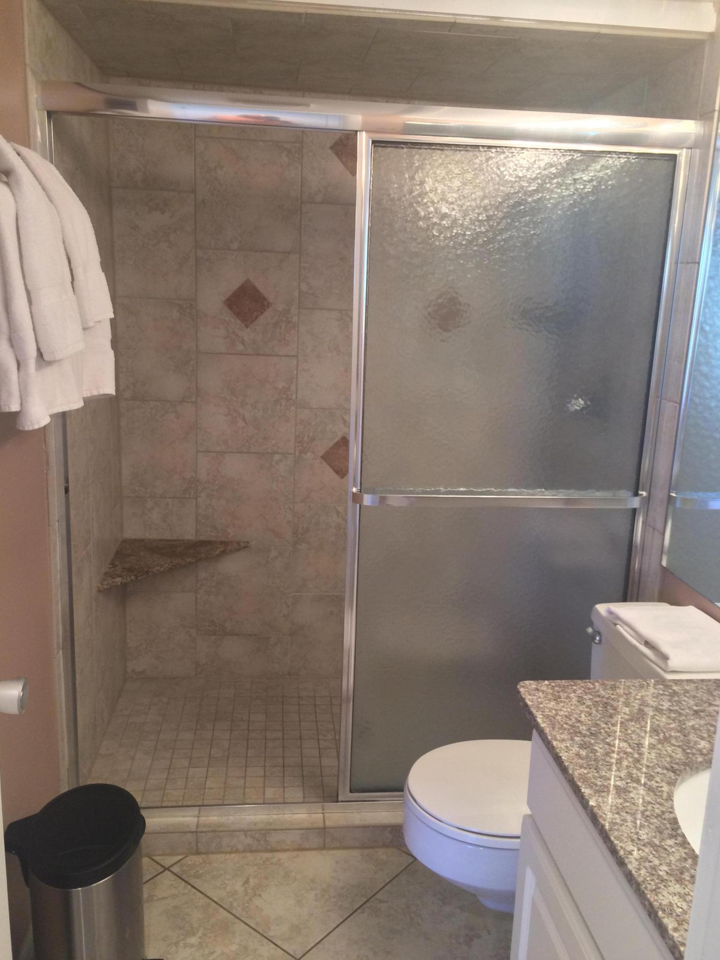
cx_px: 362
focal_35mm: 31
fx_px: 859
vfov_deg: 58.3
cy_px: 479
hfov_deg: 45.5
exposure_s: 1/30
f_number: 2.2
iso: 125
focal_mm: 4.12
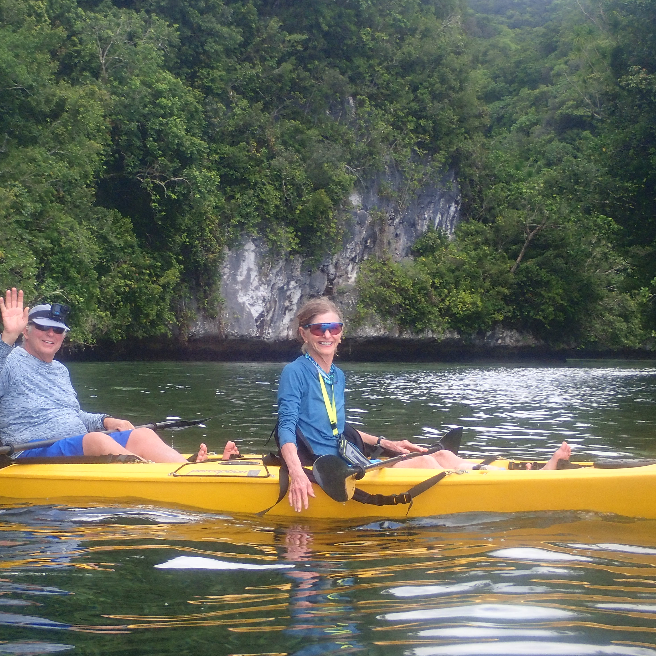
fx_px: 1801
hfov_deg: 20.6
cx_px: 223
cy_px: 334
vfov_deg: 20.6
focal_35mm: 84
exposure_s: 1/200
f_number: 5.6
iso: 200
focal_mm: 12.6
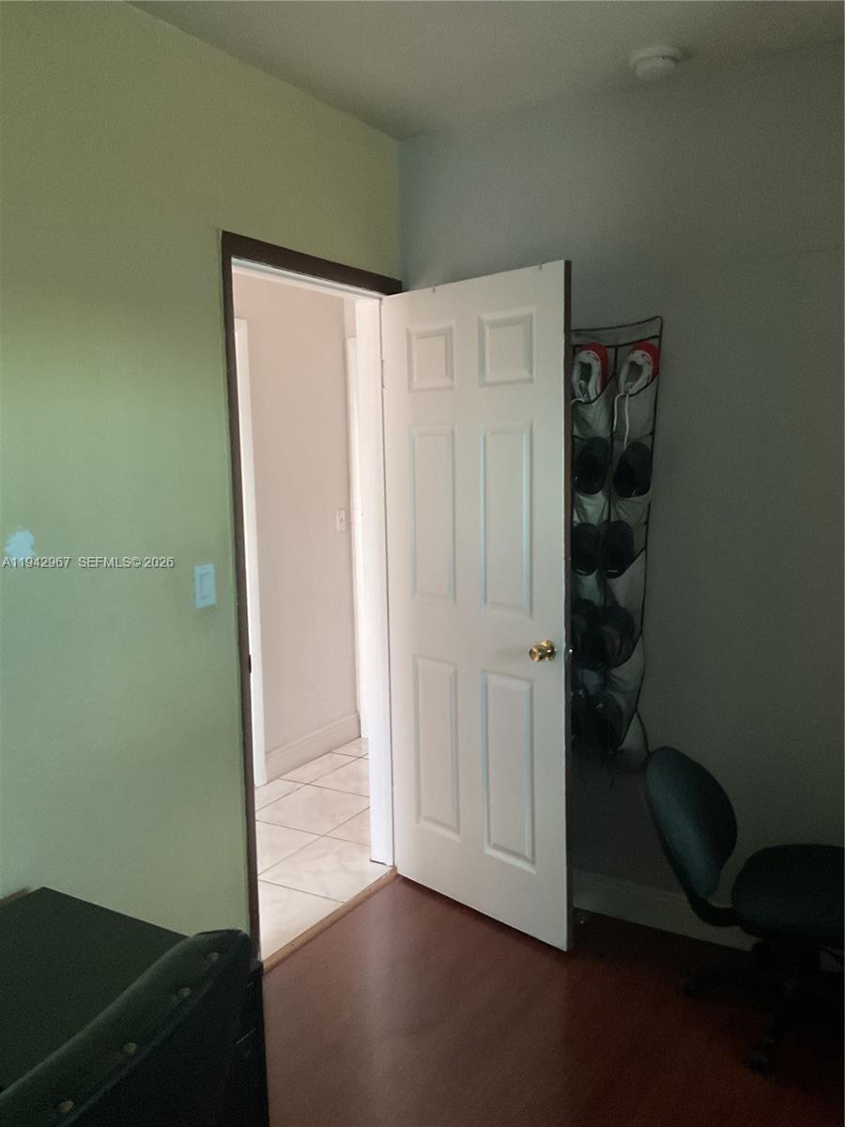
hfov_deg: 48.2
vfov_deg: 61.7
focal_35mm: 29
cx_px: 422
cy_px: 564
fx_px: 944
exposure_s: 1/30
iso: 320
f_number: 1.8
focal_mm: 3
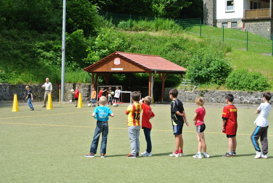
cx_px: 136
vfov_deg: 16.9
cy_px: 92
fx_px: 615
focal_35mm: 81
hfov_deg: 25.0
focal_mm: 30
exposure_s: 1/400
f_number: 5.6
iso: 100
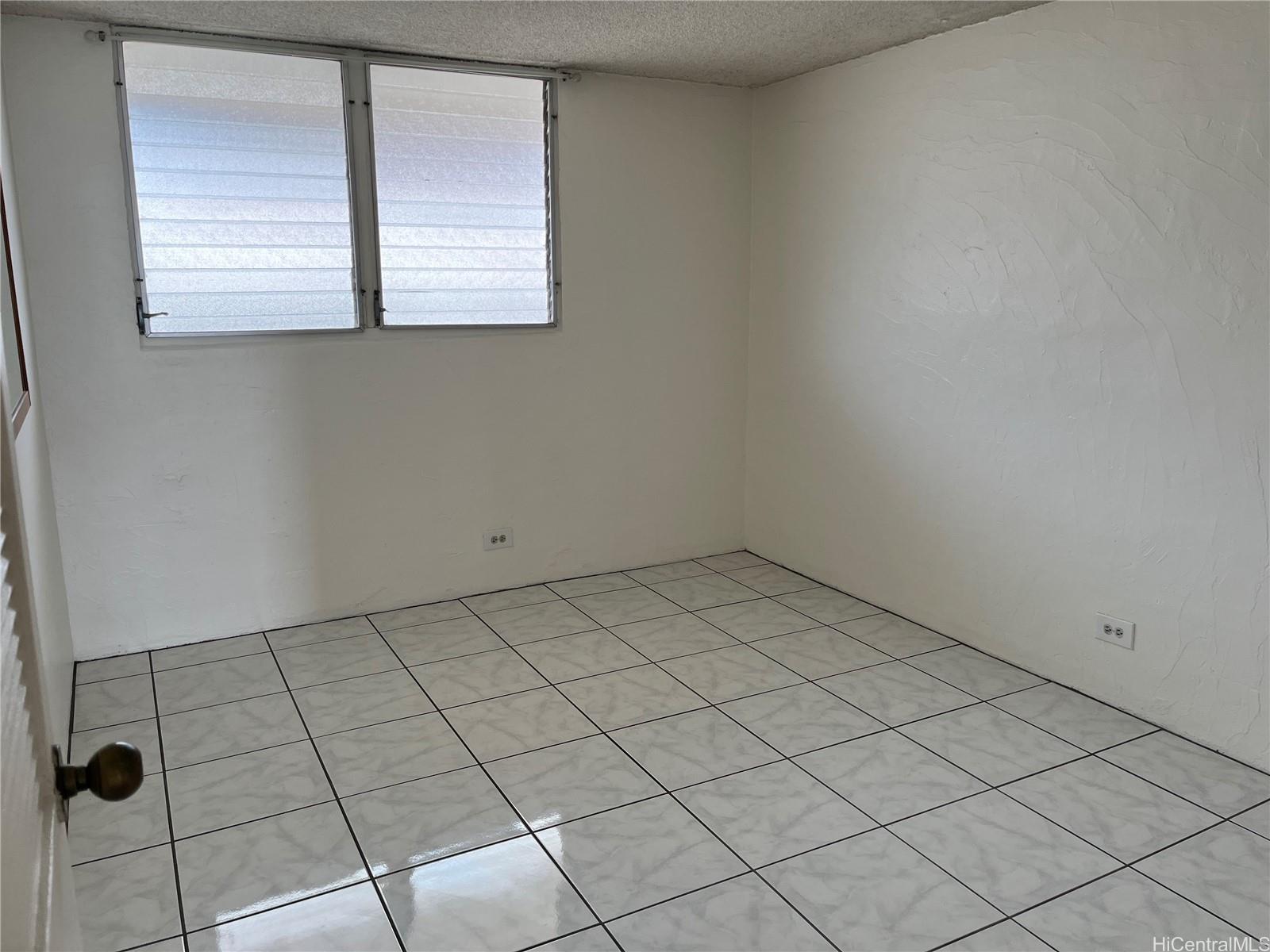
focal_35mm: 26
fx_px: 954
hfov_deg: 67.3
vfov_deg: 53.1
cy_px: 476
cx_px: 635
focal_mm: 5.1
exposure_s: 1/120
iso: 64
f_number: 1.6
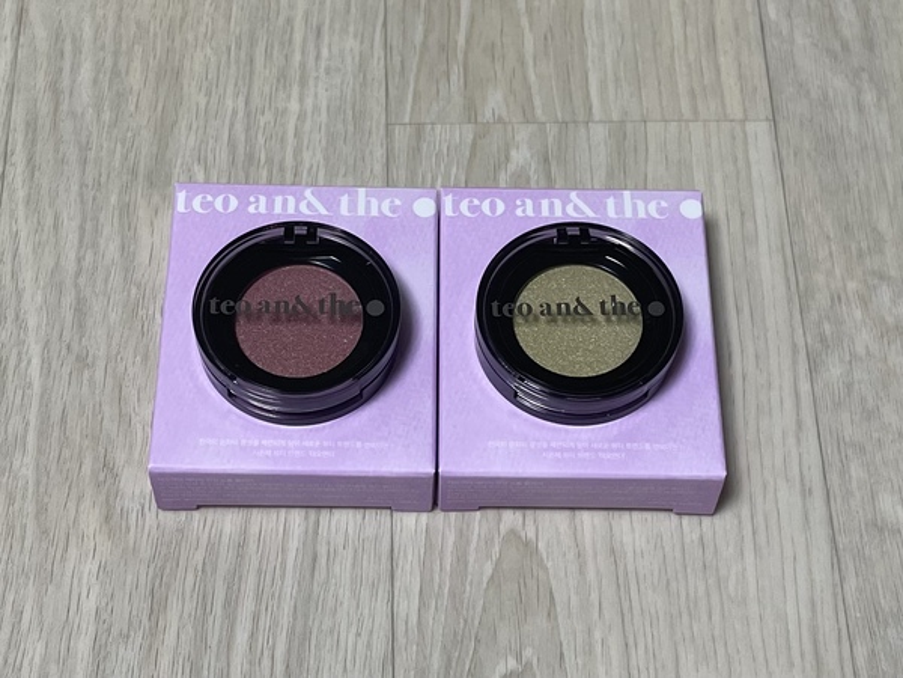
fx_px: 678
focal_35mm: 26
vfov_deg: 53.1
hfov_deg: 67.3
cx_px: 452
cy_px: 339
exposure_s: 1/120
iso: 125
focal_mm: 4.2
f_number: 1.6
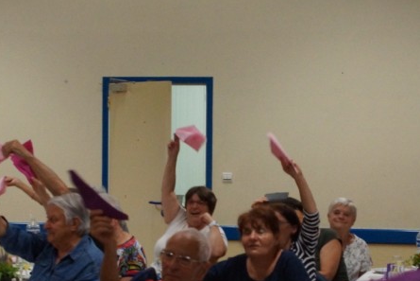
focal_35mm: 138
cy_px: 215
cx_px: 266
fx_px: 1610
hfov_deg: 14.8
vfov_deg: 9.9
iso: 1600
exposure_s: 1/80
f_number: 5.6
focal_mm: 40
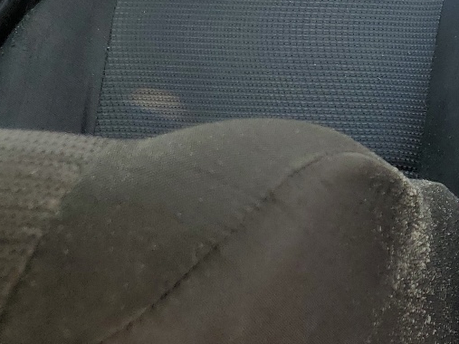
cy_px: -105
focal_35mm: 82
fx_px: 1087
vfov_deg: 16.9
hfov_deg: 21.3
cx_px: 615
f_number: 1.5
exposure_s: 1/185
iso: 50
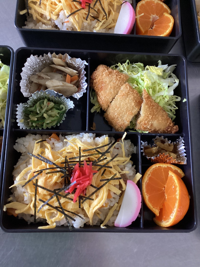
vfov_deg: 58.3
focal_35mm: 31
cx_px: 100
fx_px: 239
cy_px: 134
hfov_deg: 45.4
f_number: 2.4
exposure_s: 1/33
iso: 320
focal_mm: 3.3
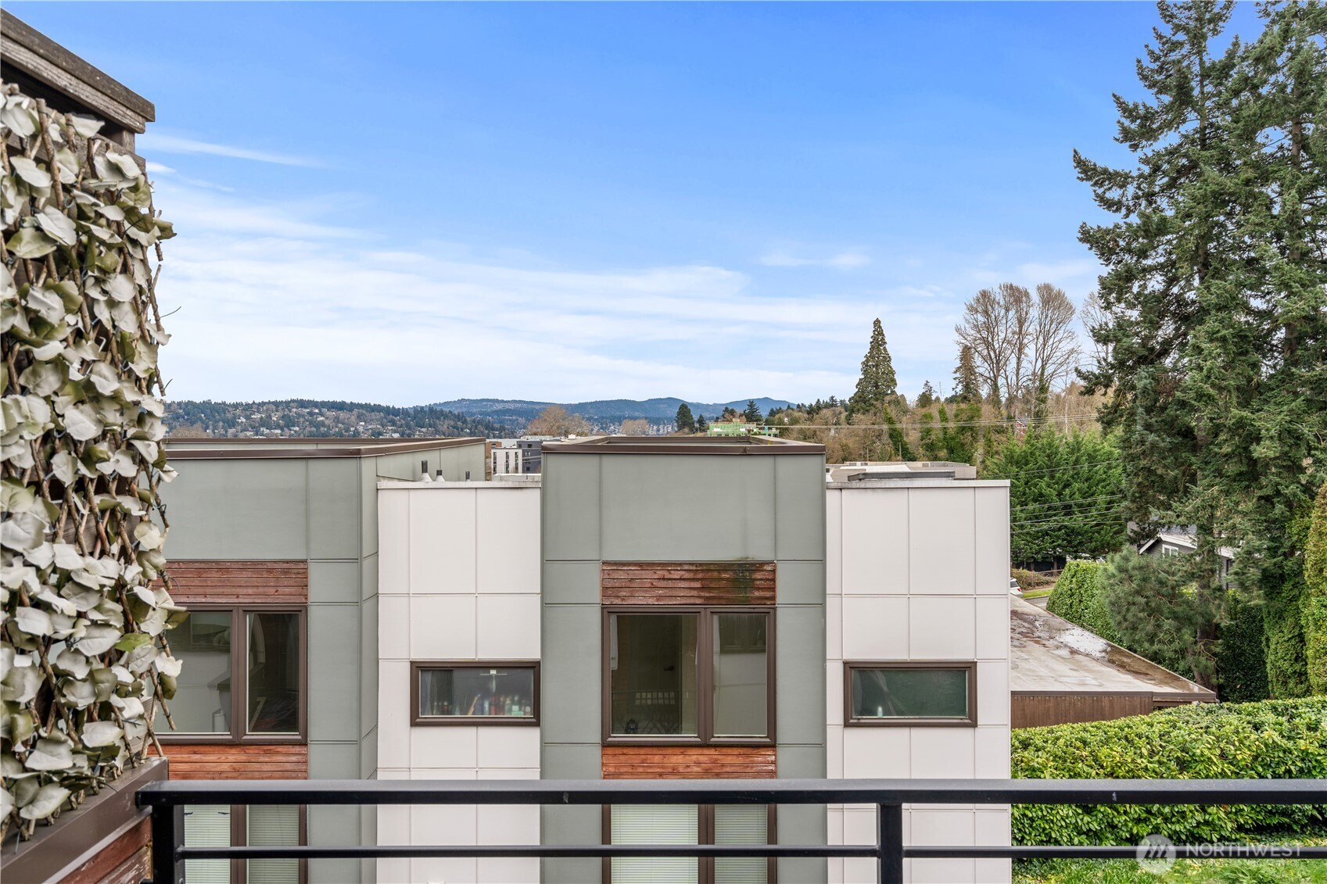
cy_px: 442
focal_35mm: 24
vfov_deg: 53.1
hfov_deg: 73.7
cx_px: 664
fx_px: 885
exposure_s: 1/50
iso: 100
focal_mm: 24
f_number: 8
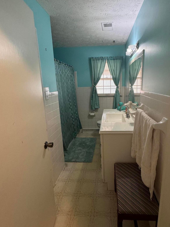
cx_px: 103
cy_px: 107
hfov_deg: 70.8
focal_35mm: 18
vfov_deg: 87.7
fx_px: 118
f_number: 2.2
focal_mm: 2.22
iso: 200
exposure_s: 1/120
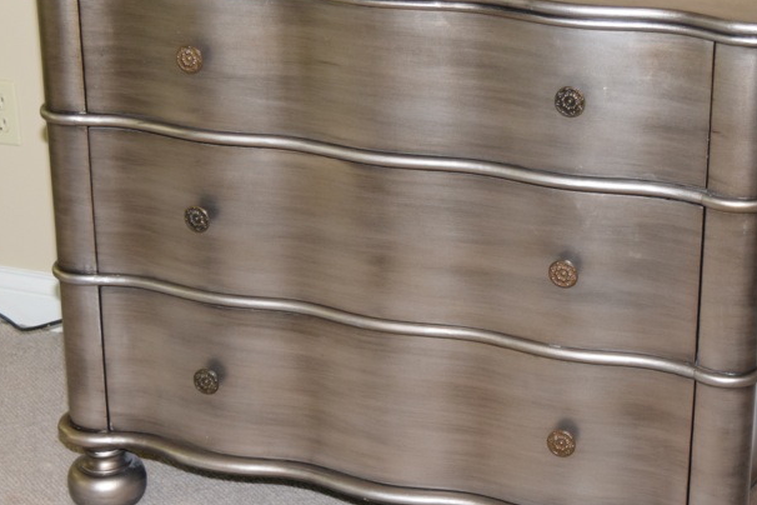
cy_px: 243
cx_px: 408
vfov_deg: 14.6
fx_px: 1976
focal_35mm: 94
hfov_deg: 21.7
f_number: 4.8
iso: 1100
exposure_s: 1/60
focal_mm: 38
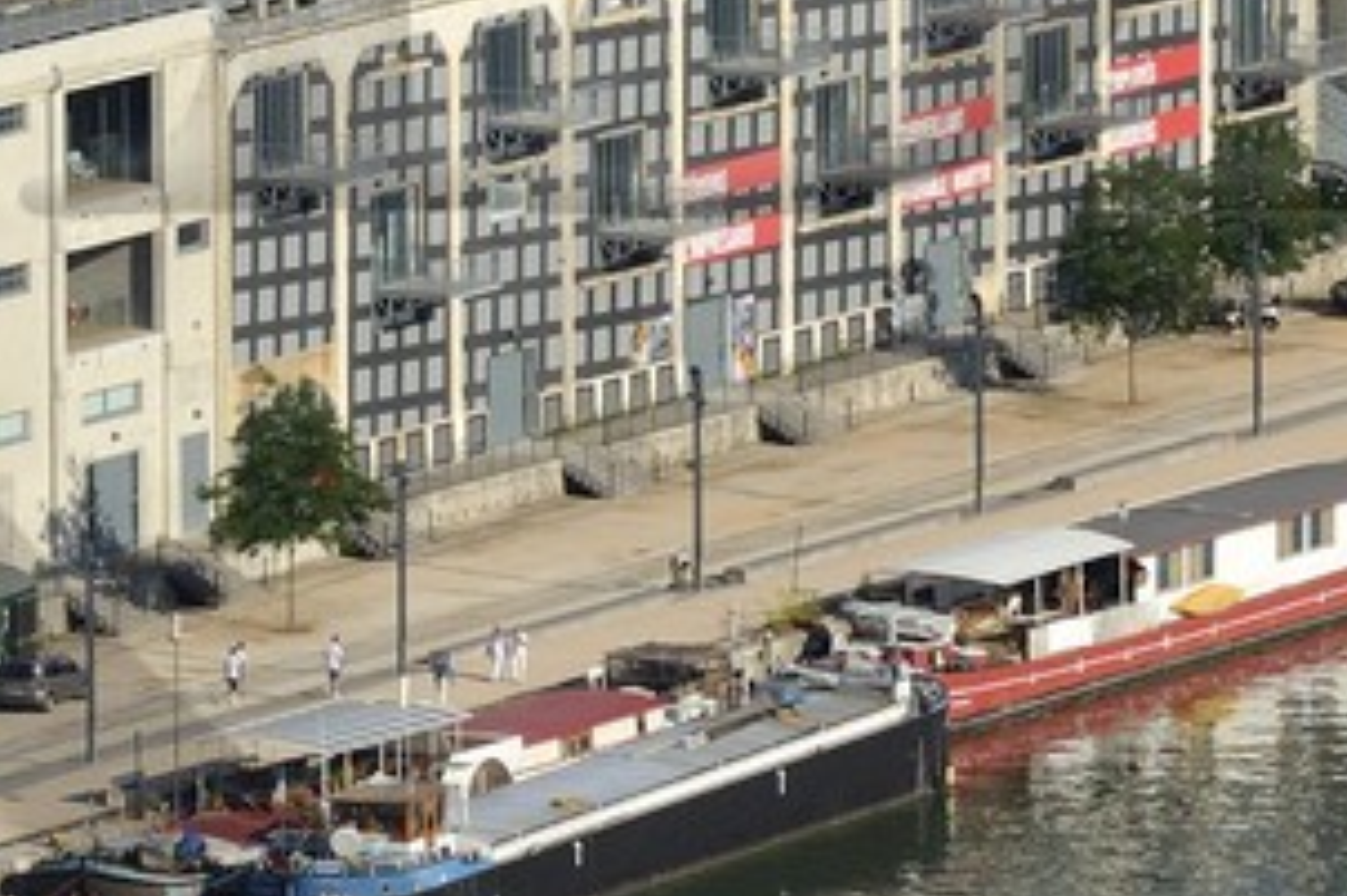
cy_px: -513
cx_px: 1280
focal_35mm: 663
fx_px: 24793
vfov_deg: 2.1
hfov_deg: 3.1
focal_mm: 125
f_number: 11
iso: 200
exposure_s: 1/320
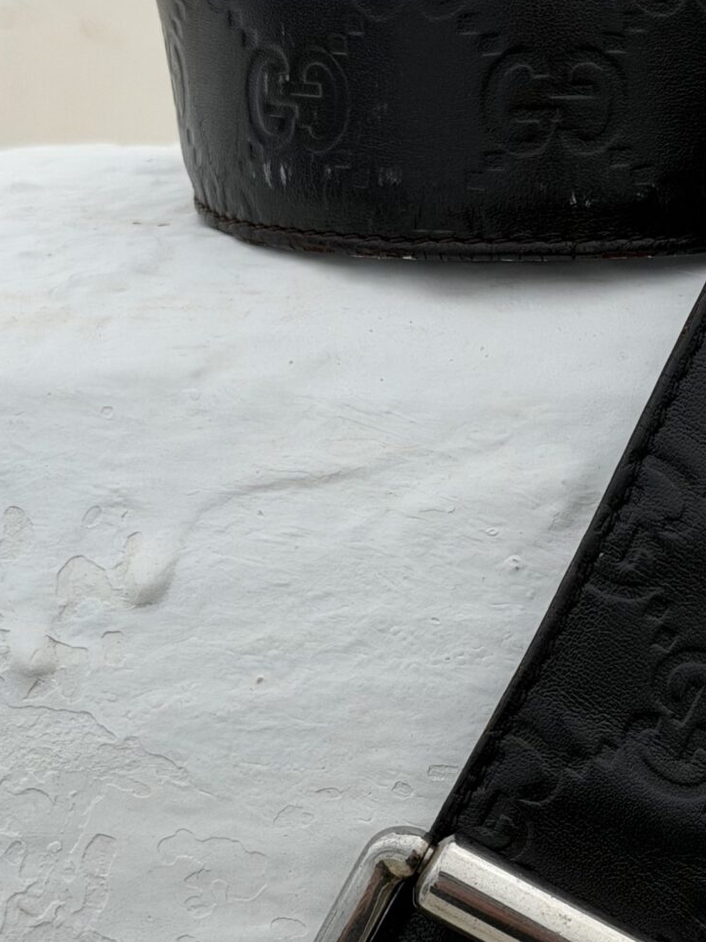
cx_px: 556
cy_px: 556
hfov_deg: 11.8
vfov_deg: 15.8
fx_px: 3400
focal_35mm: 125
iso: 64
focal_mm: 6.76
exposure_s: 1/3891
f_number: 1.78
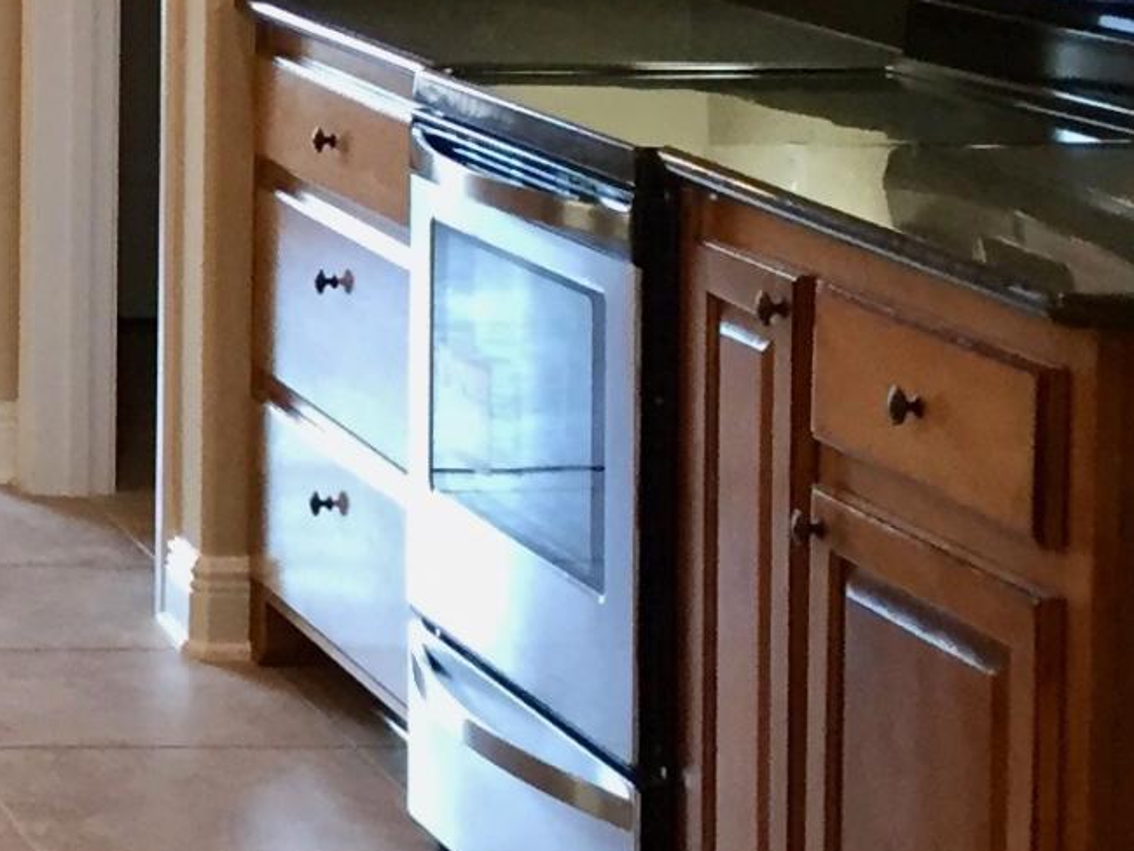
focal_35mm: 134
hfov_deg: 13.5
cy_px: -149
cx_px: -797
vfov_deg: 10.9
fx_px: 4391
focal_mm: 4.15
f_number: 2.2
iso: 125
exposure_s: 1/30
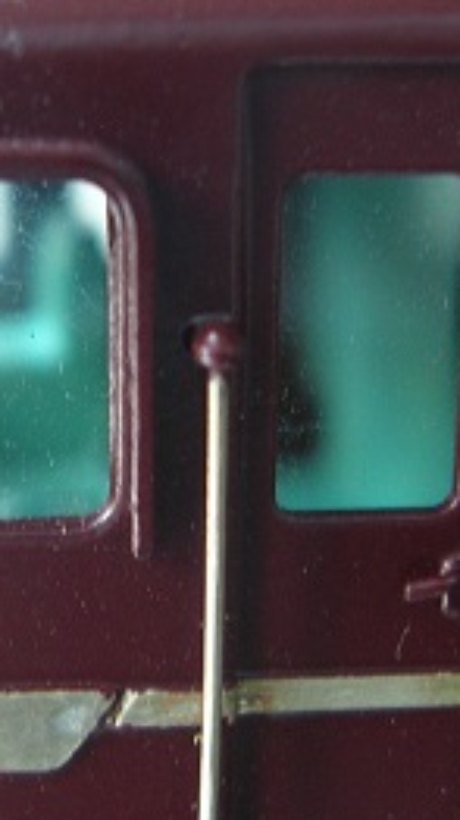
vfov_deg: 29.4
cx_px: 45
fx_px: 1564
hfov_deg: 16.5
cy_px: 390
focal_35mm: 72
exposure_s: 1/6.1
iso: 50
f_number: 2.8
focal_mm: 5.8
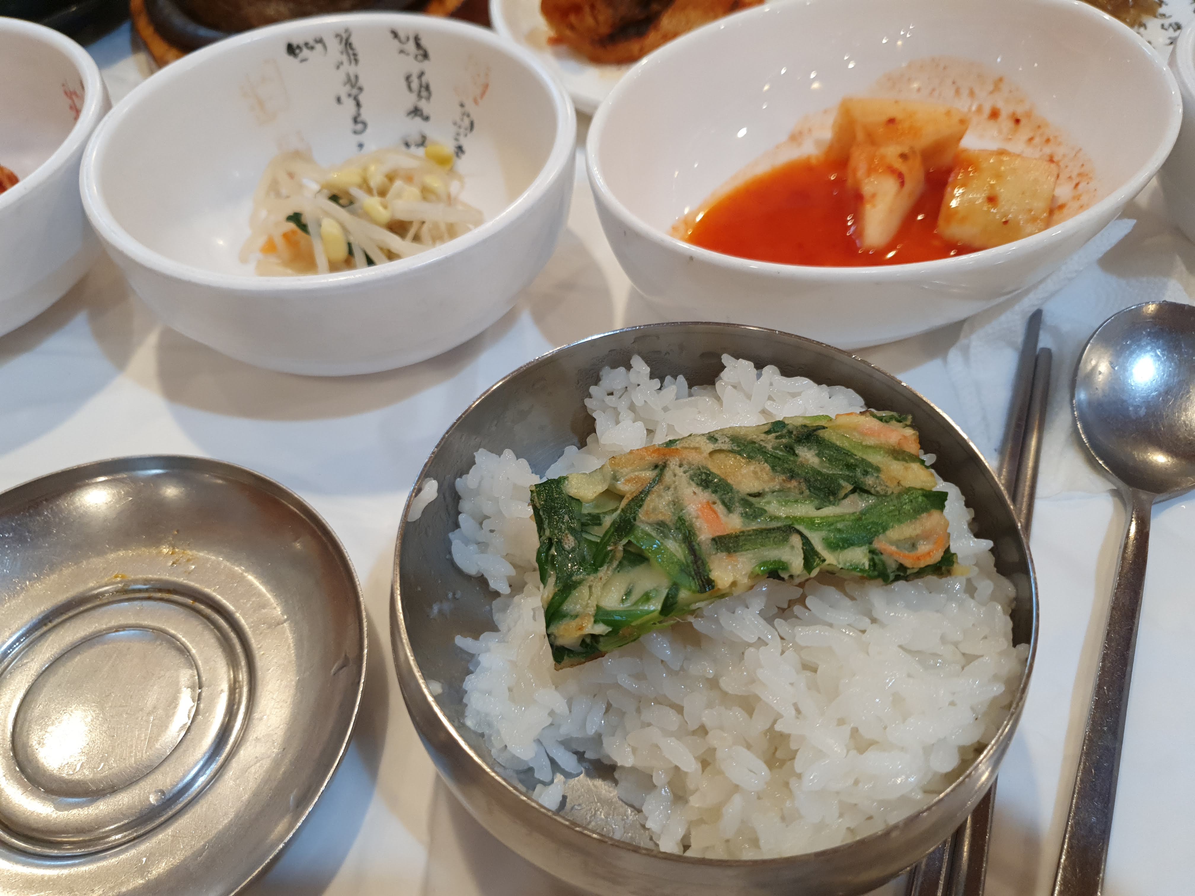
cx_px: 598
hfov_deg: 67.3
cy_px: 448
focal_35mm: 26
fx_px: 898
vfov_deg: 53.1
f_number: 1.5
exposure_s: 1/60
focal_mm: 4.32
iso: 125
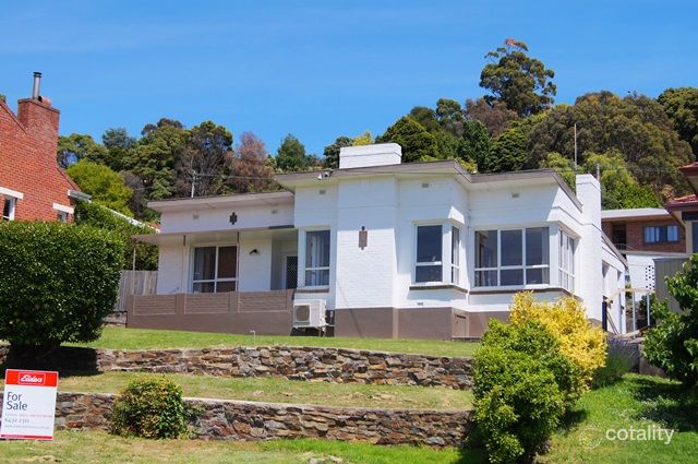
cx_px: 349
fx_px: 1017
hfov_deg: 37.9
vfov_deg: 25.7
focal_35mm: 52
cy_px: 232
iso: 100
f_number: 6.3
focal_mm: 35
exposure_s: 1/640
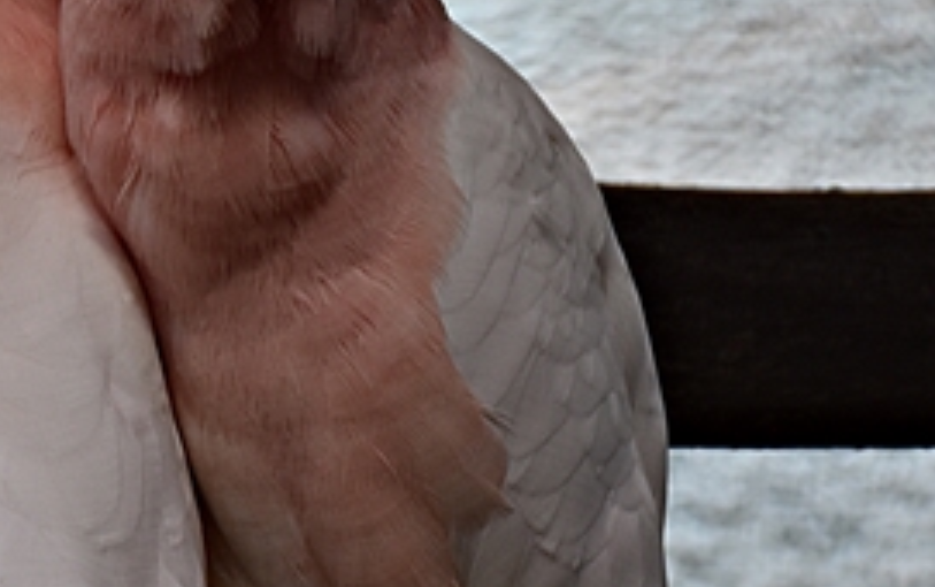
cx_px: 190
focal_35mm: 548
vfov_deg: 2.4
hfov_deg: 3.8
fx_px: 13977
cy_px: 506
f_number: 5.6
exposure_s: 1/500
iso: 360
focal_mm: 95
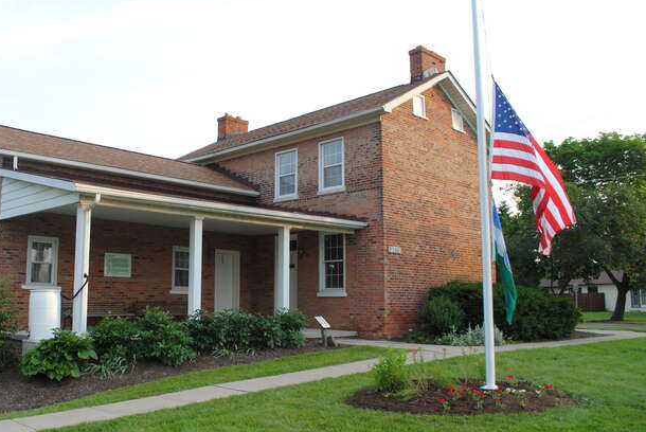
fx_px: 611
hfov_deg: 55.2
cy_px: 214
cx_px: 248
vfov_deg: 39.0
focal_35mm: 34
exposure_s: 1/125
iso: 200
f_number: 5.6
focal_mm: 18
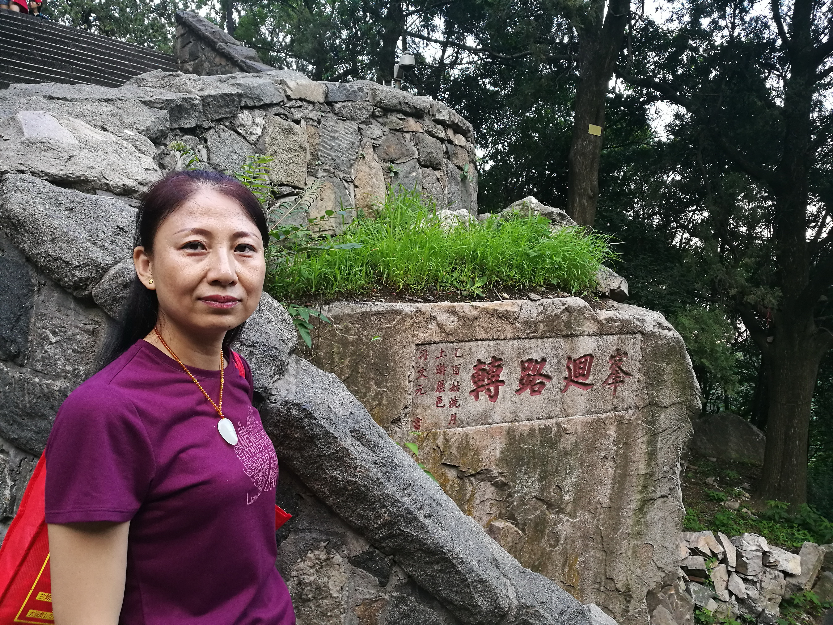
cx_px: 416
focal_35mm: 27
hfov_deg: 65.3
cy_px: 312
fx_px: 650
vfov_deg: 51.4
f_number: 2.2
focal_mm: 4.5
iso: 125
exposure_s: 1/50
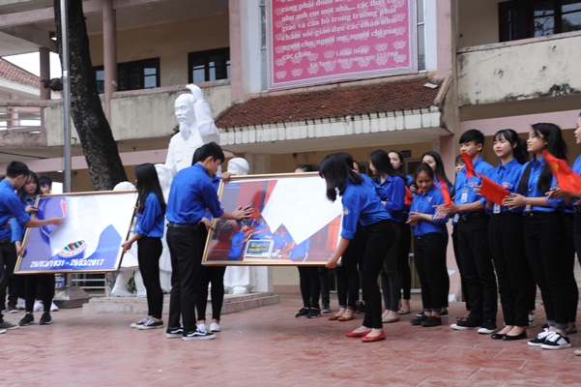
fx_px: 726
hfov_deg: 43.6
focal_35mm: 45
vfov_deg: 29.8
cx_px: 290
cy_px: 194
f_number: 6.3
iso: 640
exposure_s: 1/60
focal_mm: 45
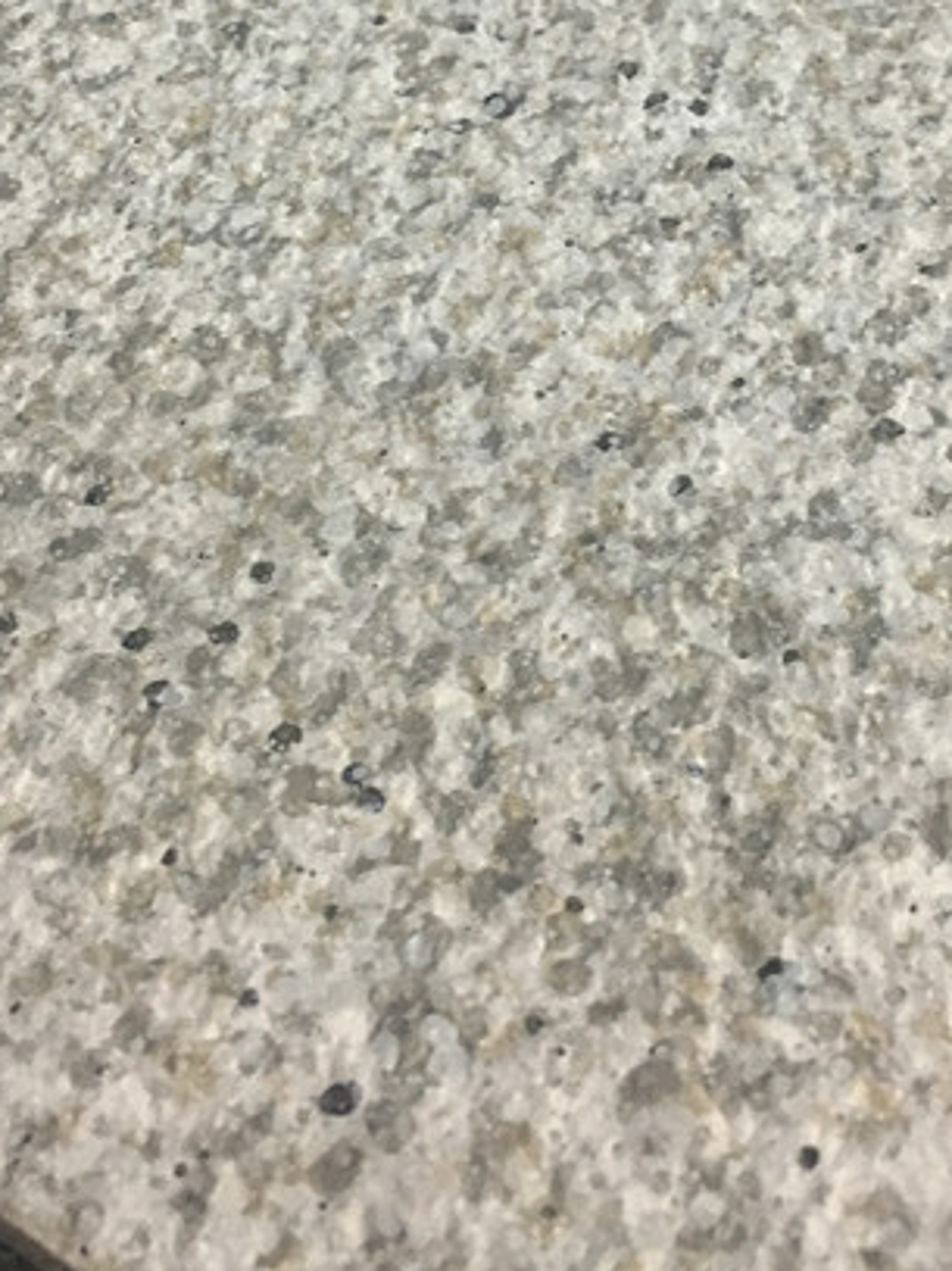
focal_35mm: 57
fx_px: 2091
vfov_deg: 32.5
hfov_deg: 25.6
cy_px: 190
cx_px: 546
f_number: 2.2
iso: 200
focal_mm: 4.15
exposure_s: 1/25
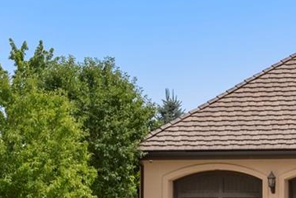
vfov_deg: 7.4
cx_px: 215
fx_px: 1517
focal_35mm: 185
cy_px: 175
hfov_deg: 11.1
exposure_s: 1/1000
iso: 160
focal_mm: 43.6
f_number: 2.8
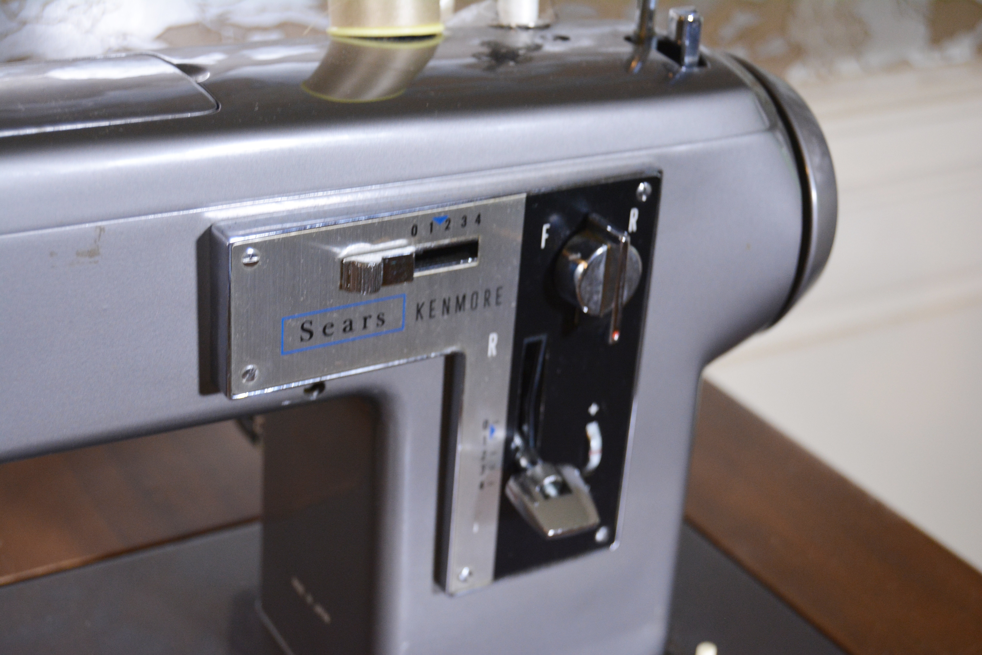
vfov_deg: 21.6
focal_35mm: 63
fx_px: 1718
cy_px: 328
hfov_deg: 31.9
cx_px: 491
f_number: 5
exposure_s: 1/30
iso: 1100
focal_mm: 42
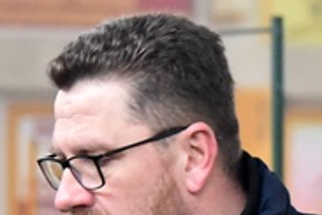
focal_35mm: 683
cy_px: 465
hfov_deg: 3.0
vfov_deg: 2.0
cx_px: -225
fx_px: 6109
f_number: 5
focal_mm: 122
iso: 8000
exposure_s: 1/500
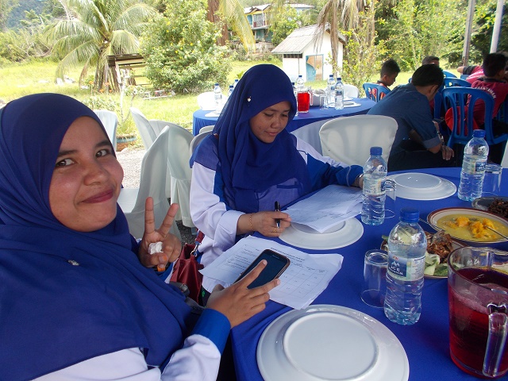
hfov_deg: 67.3
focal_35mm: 26
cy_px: 190
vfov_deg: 53.1
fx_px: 382
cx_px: 254
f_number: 3.2
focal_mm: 4.6
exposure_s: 1/160
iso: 80
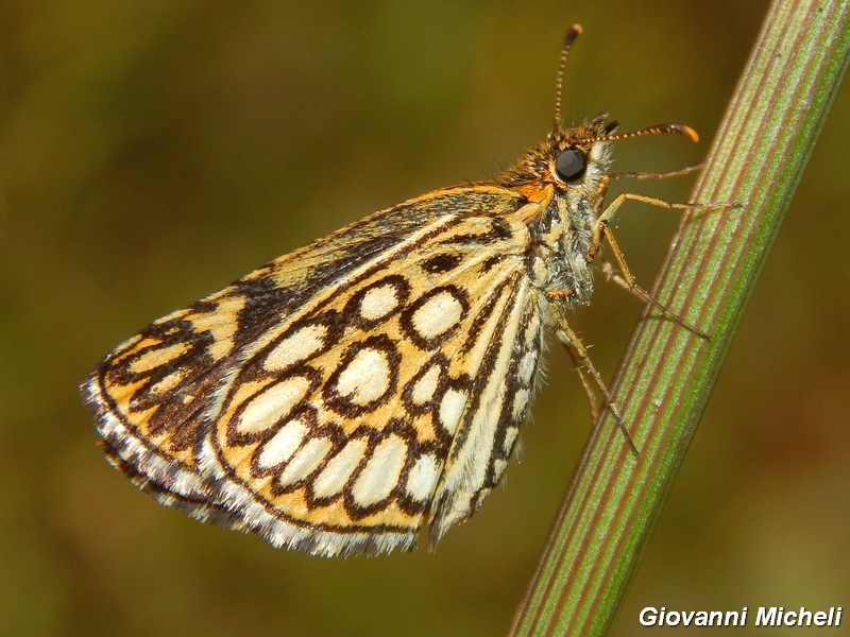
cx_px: 425
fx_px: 3241
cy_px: 318
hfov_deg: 14.9
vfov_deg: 11.2
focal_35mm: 132
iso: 125
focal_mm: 23.4
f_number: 9.6
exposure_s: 1/250
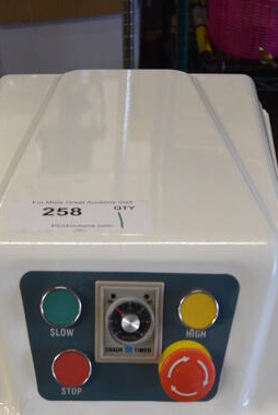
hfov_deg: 19.0
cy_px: 489
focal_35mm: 72
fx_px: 832
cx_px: 128
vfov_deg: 25.4
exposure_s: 1/125
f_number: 3.5
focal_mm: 20
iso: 900
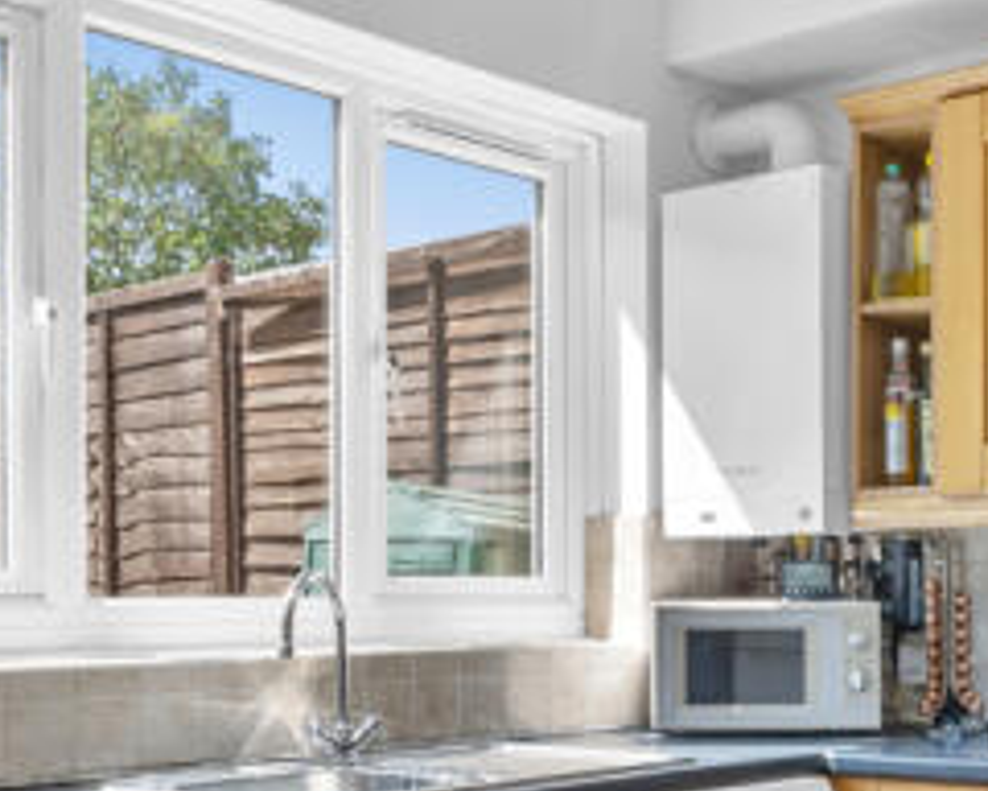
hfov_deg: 33.0
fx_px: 1637
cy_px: 579
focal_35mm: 56
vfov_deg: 26.8
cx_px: 716
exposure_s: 1/5
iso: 250
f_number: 16
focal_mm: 14
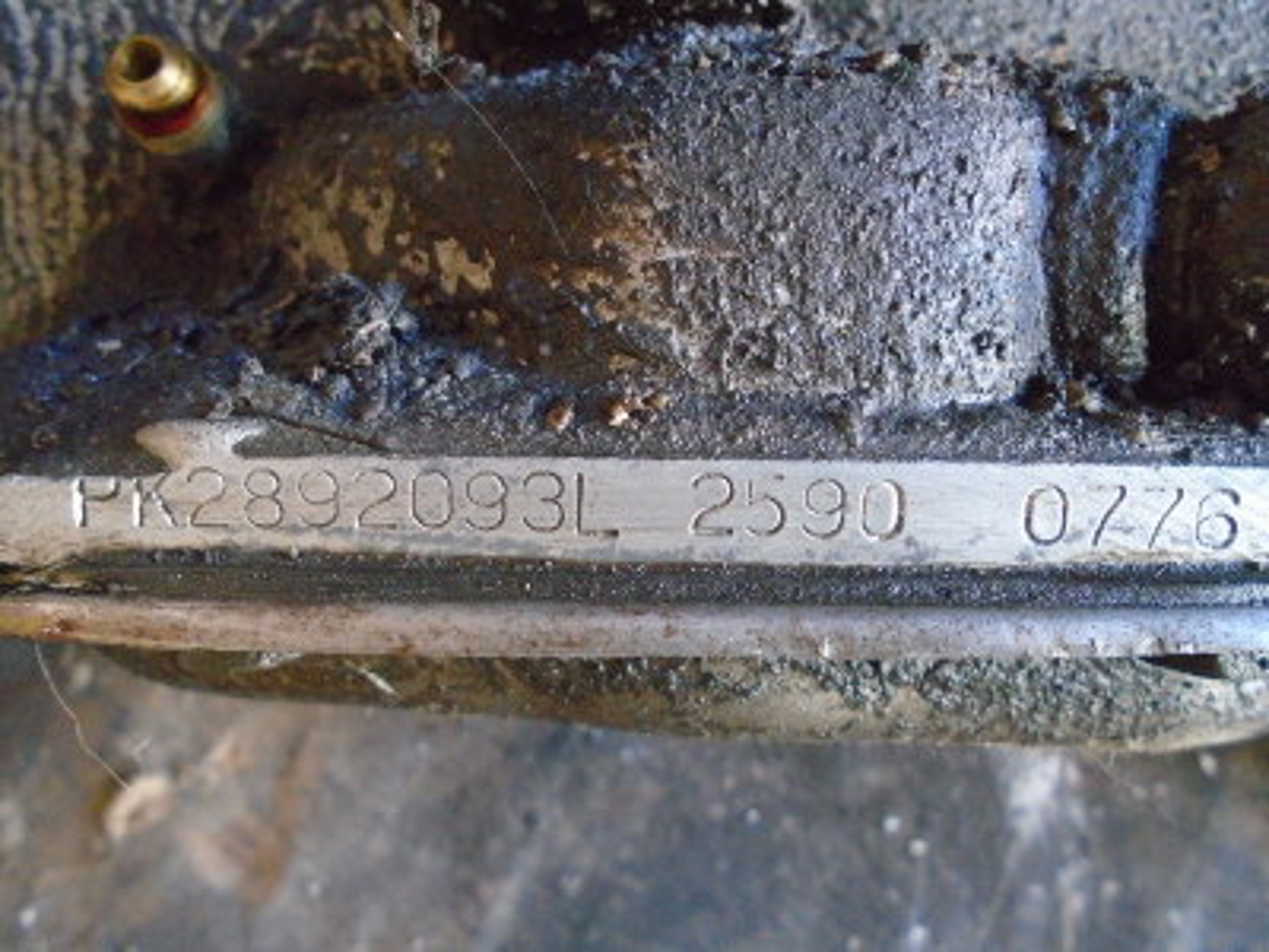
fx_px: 953
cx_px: 634
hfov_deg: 67.3
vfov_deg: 53.1
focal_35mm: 26
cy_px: 476
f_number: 3.2
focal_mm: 4.6
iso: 800
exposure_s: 1/30
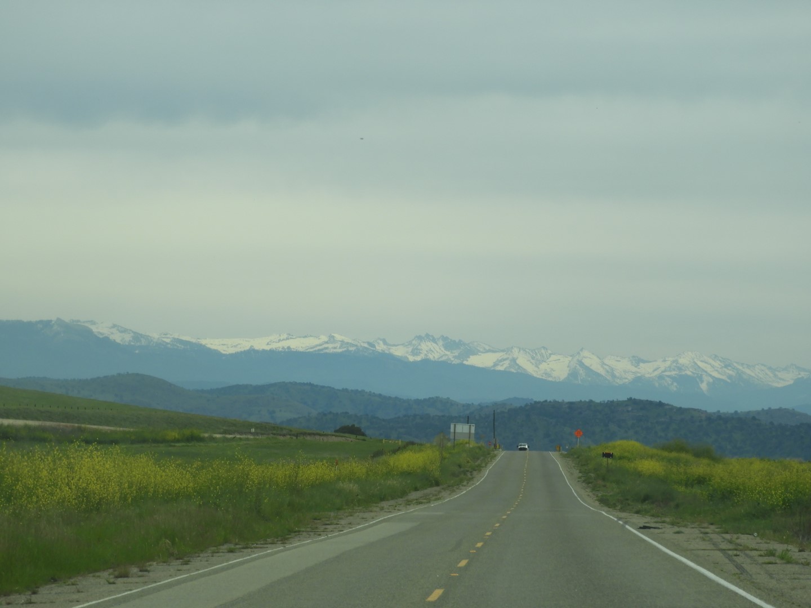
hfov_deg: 13.2
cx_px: 406
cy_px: 304
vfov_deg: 9.9
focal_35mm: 150
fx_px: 3514
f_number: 5.2
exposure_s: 1/800
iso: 100
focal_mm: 26.9
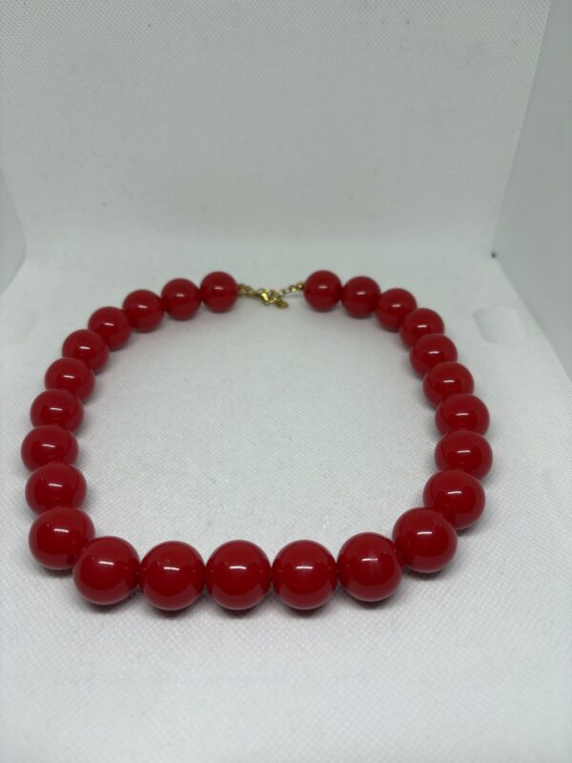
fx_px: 573
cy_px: 382
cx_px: 286
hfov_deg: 53.1
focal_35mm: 26
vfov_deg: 67.3
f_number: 1.6
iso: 40
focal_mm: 5.96
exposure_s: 1/230
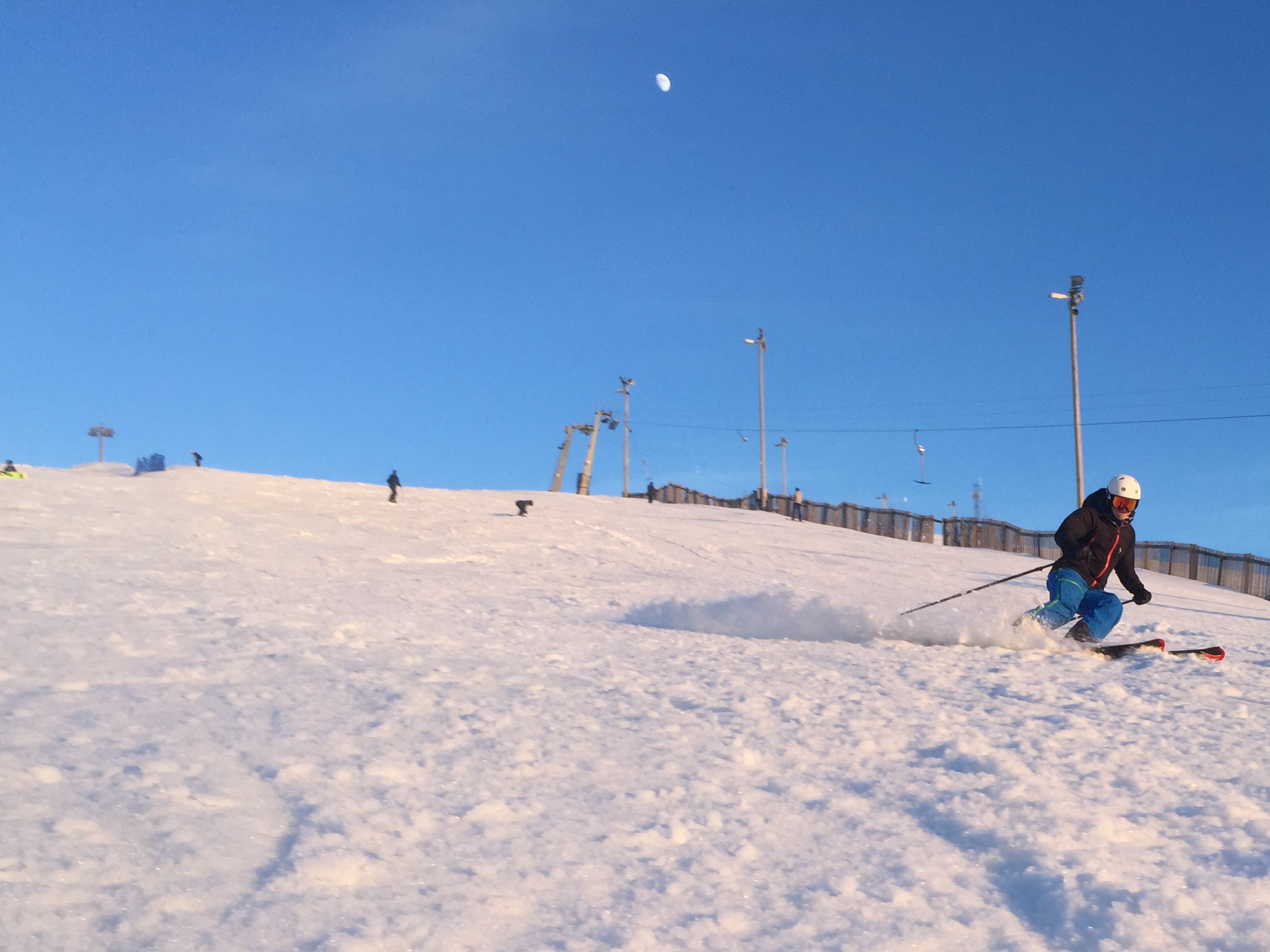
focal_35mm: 42
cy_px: 673
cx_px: 893
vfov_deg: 33.9
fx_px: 1541
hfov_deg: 43.8
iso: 32
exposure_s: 1/565
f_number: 2.2
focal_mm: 4.15
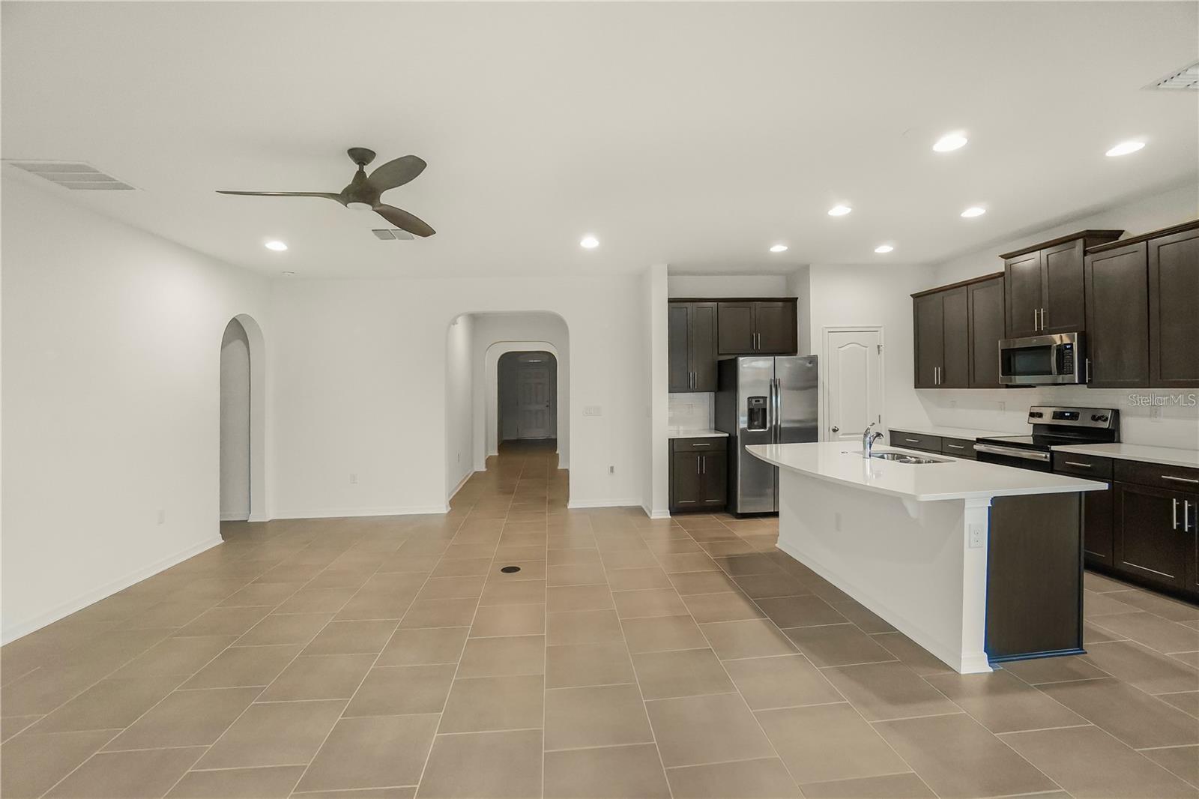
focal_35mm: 15
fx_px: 499
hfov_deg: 100.4
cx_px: 600
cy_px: 400
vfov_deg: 77.3
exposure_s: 1/160
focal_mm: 10
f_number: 4
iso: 2000
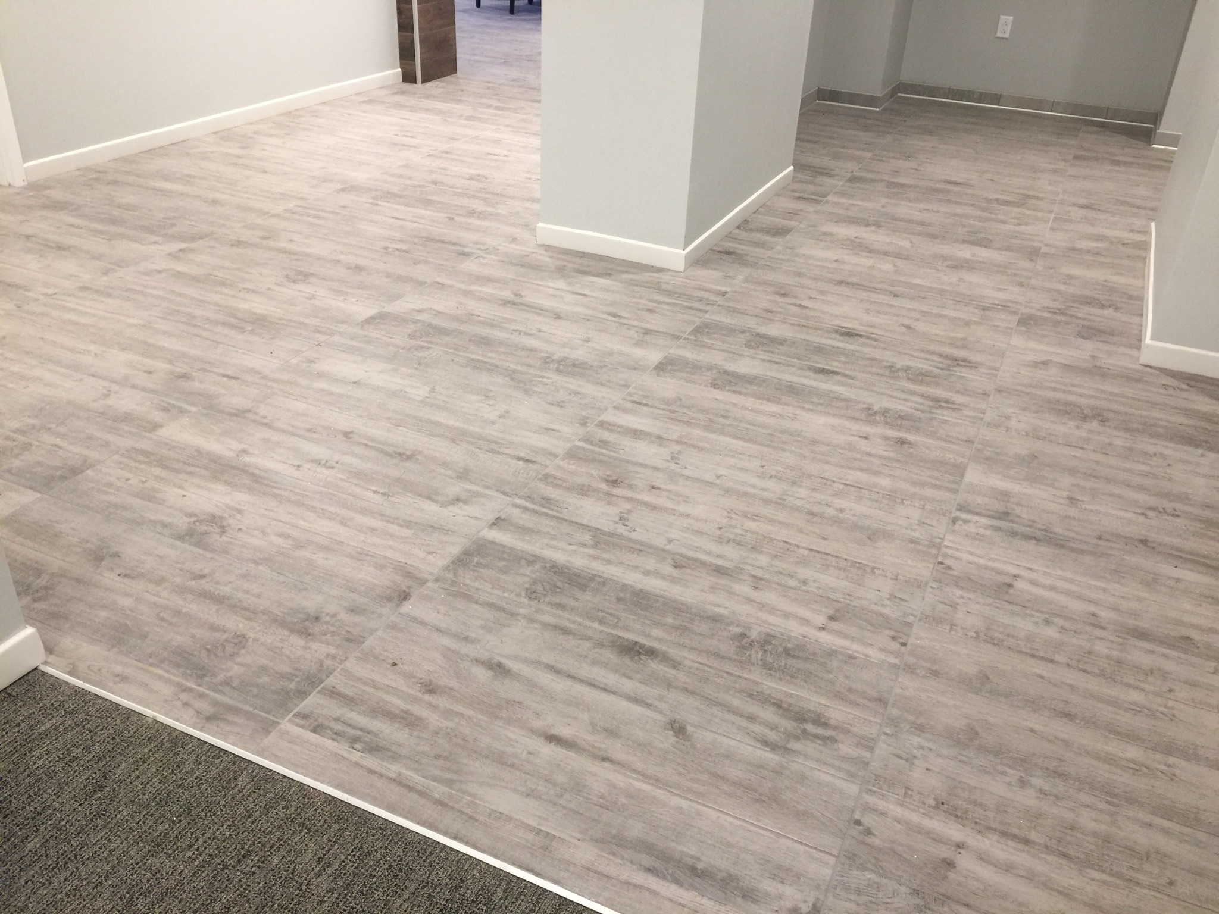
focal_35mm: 29
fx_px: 1021
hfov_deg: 61.7
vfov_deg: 48.2
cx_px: 610
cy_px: 457
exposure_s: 1/30
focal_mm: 4.15
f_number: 2.2
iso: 50
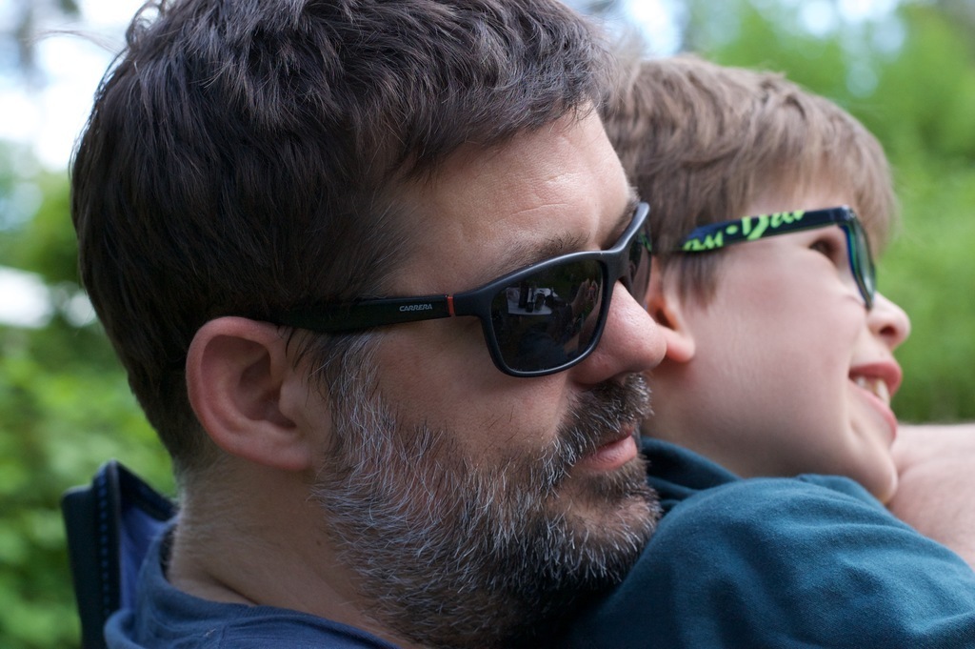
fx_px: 2030
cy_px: 324
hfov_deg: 27.0
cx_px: 488
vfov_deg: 18.2
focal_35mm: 75
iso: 800
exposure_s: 1/320
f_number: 4.5
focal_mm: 50
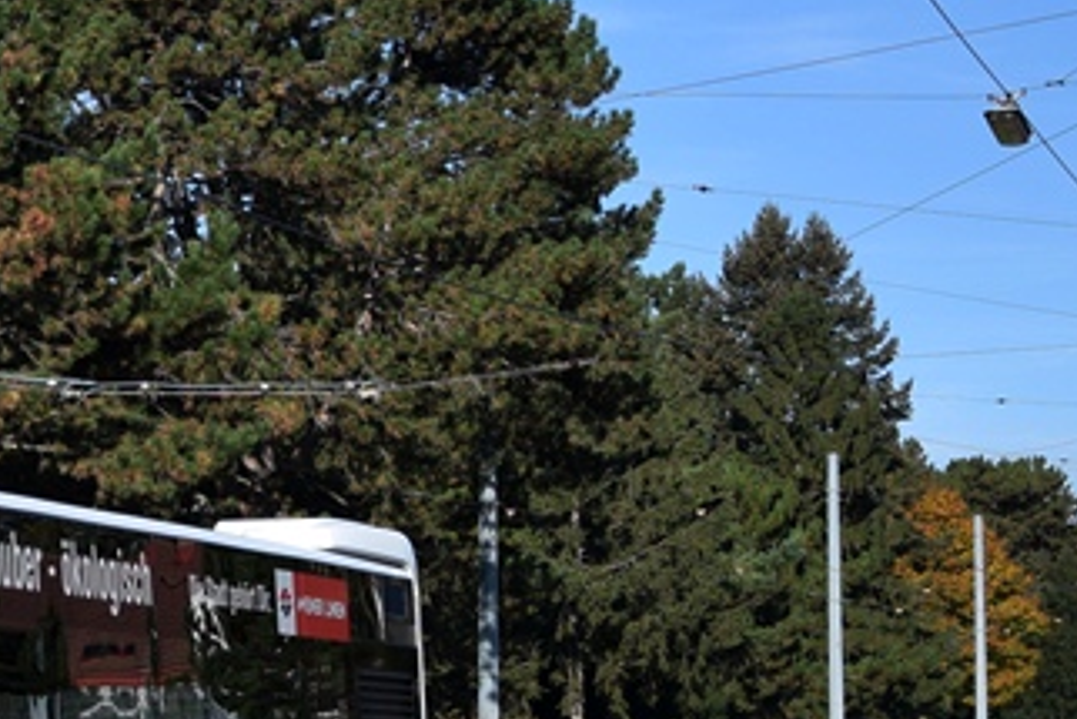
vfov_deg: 9.2
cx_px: -440
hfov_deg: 13.2
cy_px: 563
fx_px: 4459
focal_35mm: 149
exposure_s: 1/800
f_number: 4.2
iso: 100
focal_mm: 32
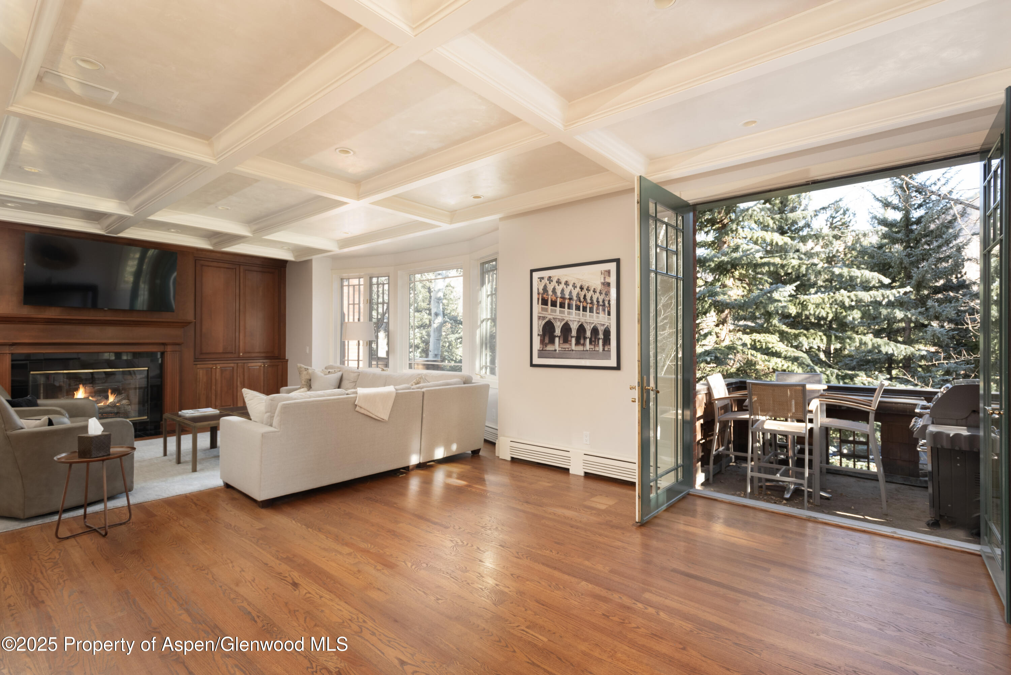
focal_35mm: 17
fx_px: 478
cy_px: 338
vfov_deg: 70.5
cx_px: 506
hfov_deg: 93.3
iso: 1000
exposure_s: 1/200
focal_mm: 17
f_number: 7.1
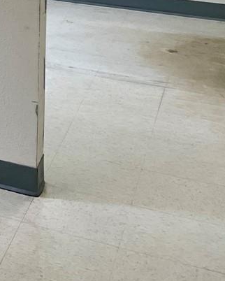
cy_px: -130
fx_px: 840
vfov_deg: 17.3
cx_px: -251
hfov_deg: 12.9
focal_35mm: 101
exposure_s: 1/120
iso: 80
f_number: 1.6
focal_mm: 4.2
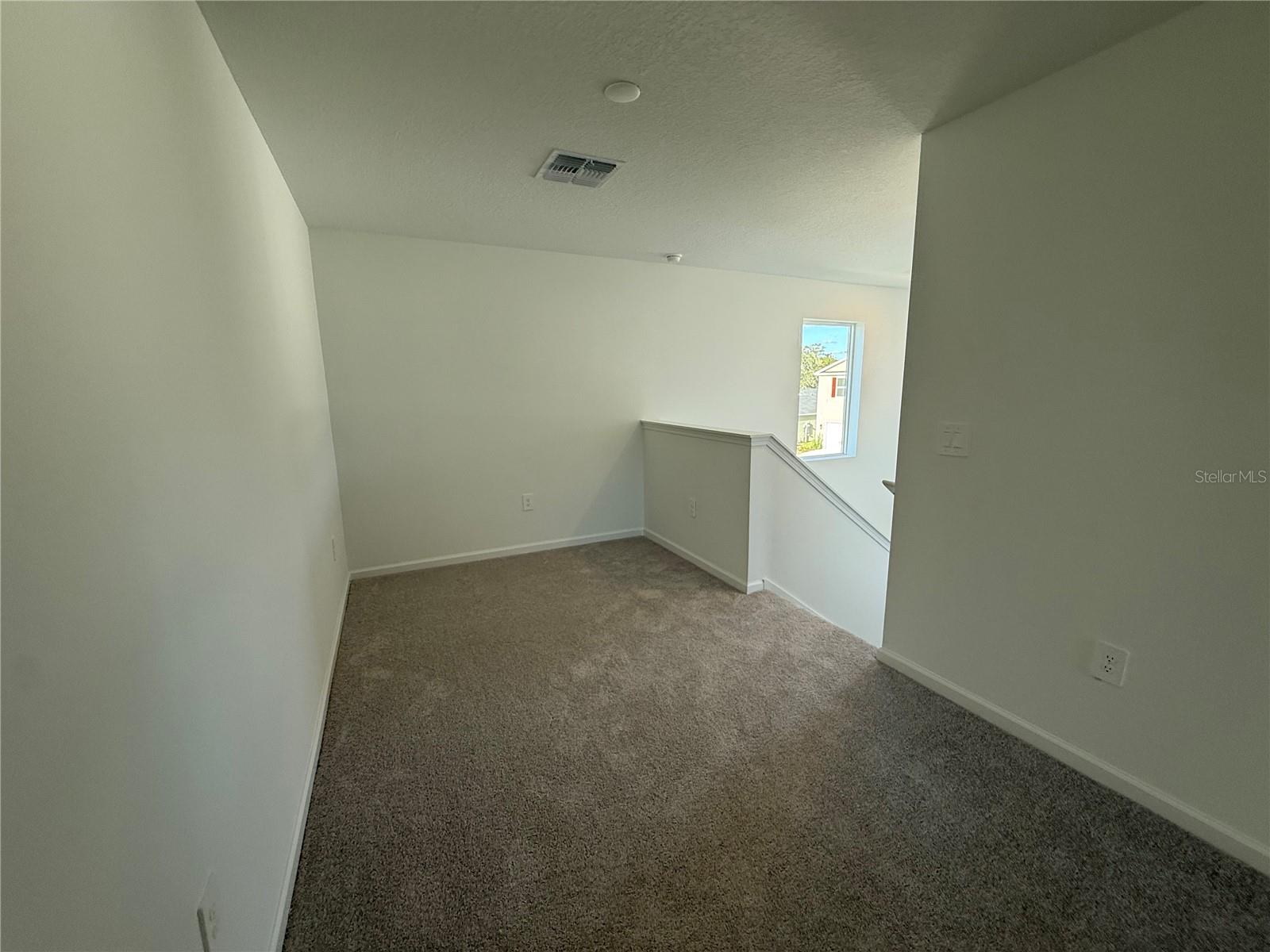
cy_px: 476
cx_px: 635
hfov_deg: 102.1
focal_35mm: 14
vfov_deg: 85.7
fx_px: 514
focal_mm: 2.22
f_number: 2.2
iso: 100
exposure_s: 1/120
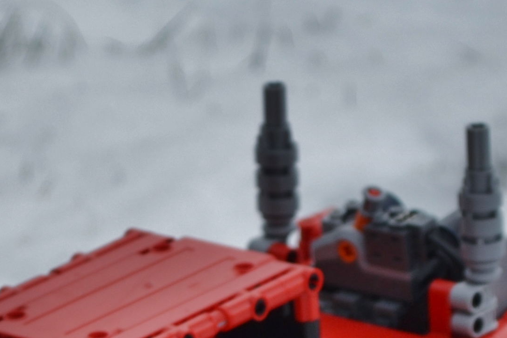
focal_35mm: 351
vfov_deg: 3.9
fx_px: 4945
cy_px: 580
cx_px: 14
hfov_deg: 5.9
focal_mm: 55
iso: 100
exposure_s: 1/125
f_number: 5.6
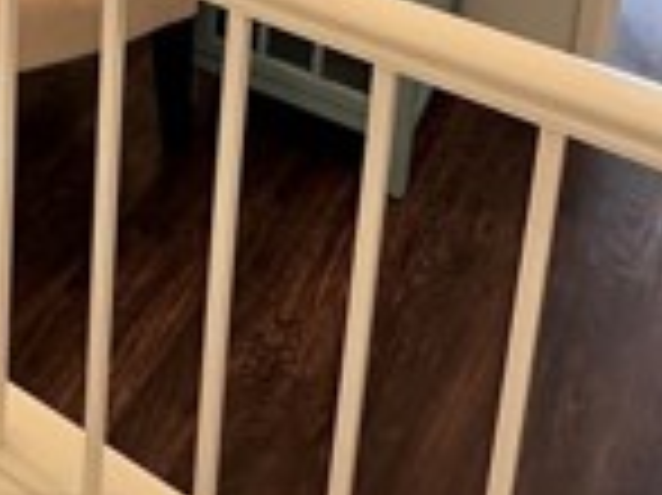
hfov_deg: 29.8
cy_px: -418
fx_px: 1166
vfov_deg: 18.3
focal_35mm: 61
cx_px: 18
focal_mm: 2.22
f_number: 2.2
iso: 200
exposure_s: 1/120
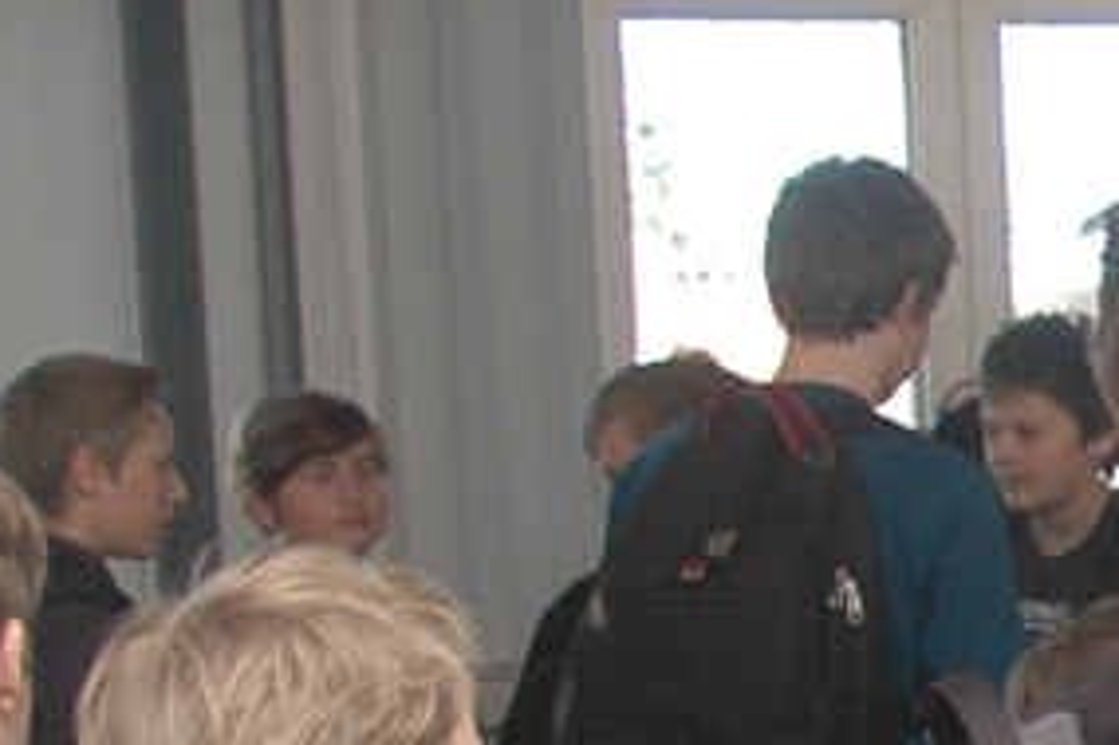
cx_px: 2380
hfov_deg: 10.9
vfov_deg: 8.0
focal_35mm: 169
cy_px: 950
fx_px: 5250
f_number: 4
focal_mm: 20
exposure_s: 1/60
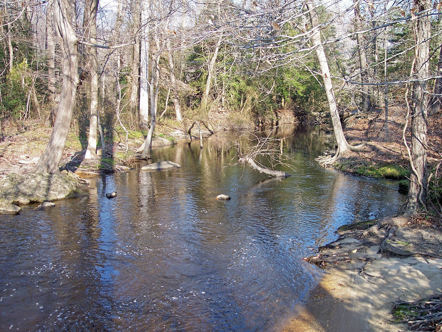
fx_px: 498
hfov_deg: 47.9
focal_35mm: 39
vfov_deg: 36.8
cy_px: 166
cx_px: 221
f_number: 3.4
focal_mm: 8
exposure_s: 1/180
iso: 100
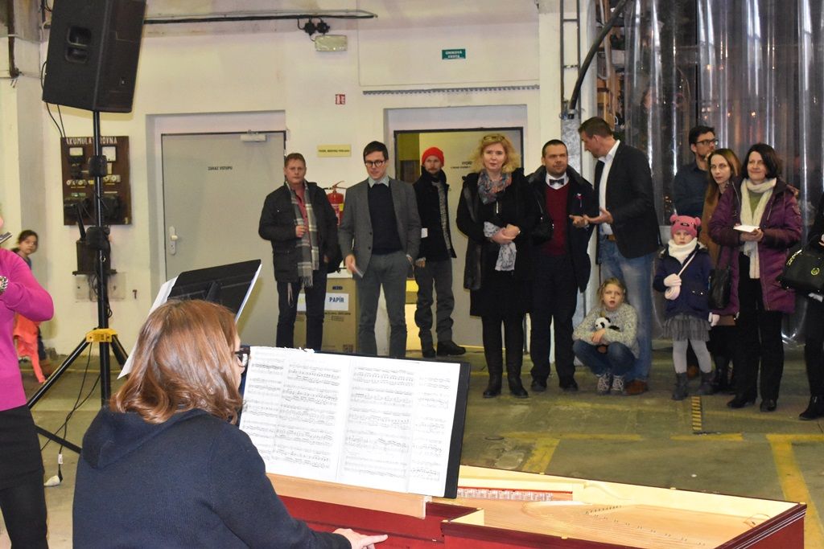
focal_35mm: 60
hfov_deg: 33.4
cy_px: 274
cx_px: 412
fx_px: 1373
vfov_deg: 22.6
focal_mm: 40
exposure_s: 1/60
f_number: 8
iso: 6400
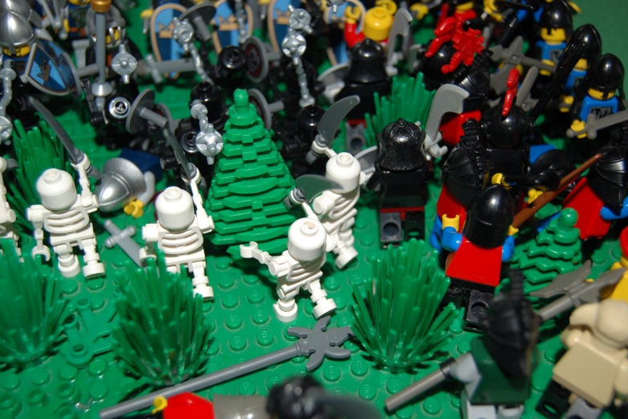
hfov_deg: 45.4
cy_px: 207
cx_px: 314
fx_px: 750
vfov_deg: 31.2
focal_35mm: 43
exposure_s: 1/60
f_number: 4.2
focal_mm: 28
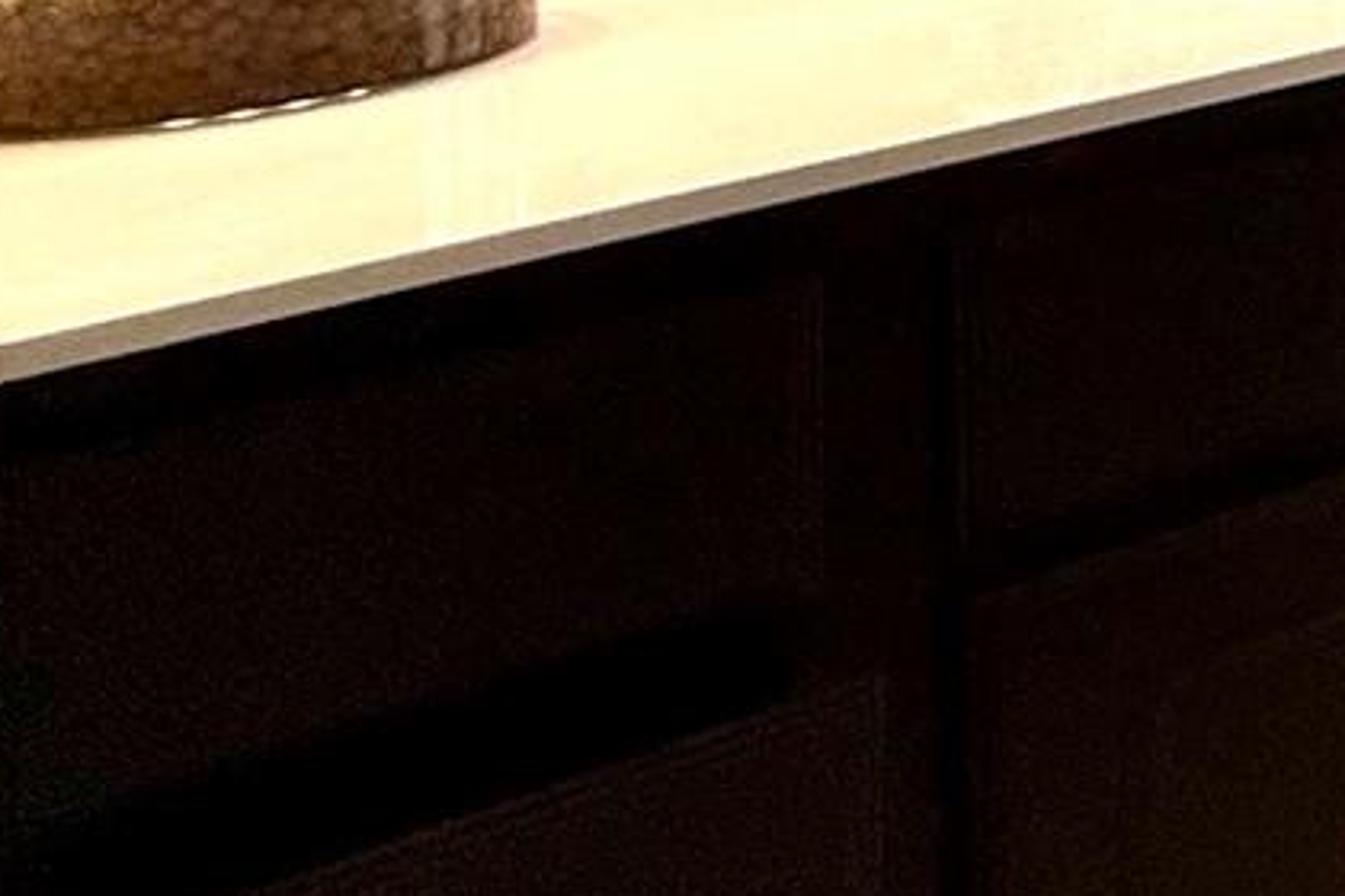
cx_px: 3077
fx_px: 2652
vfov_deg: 16.4
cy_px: -675
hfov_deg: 16.1
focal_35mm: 71
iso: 125
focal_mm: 2.22
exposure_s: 1/120
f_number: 2.2
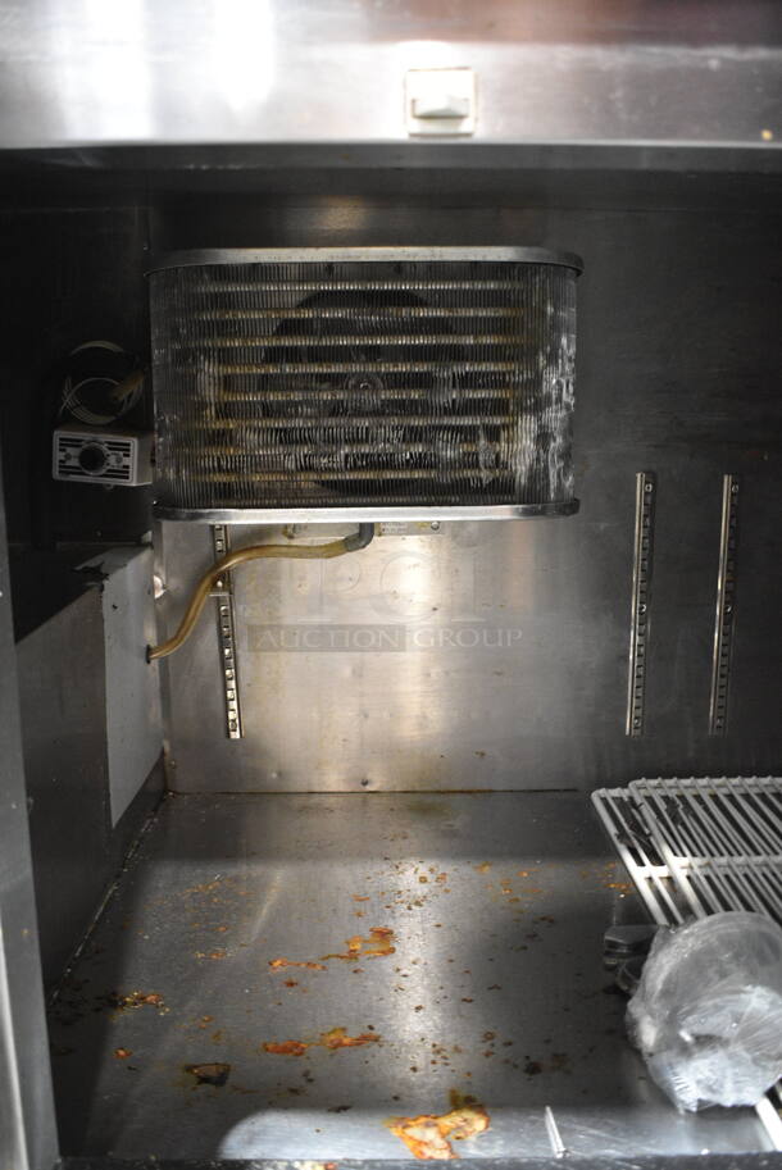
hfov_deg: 40.0
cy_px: 585
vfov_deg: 57.2
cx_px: 391
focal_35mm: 33
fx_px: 1074
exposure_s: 1/30
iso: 2500
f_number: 3.8
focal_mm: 22
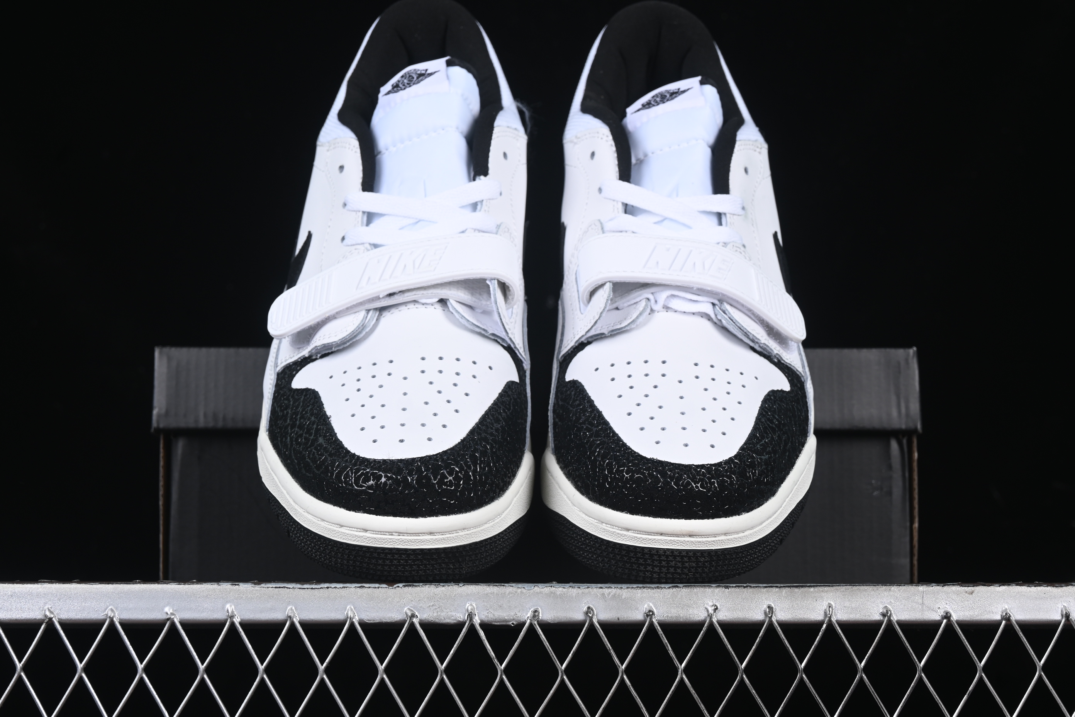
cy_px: 358
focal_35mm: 75
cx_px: 538
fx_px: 2239
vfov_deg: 18.2
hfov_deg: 27.0
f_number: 8
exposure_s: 1/60
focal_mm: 50
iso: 160
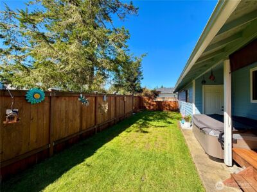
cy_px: 96
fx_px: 104
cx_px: 128
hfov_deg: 102.1
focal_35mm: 14
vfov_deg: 85.7
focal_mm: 2.22
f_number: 2.2
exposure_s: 1/672
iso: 40
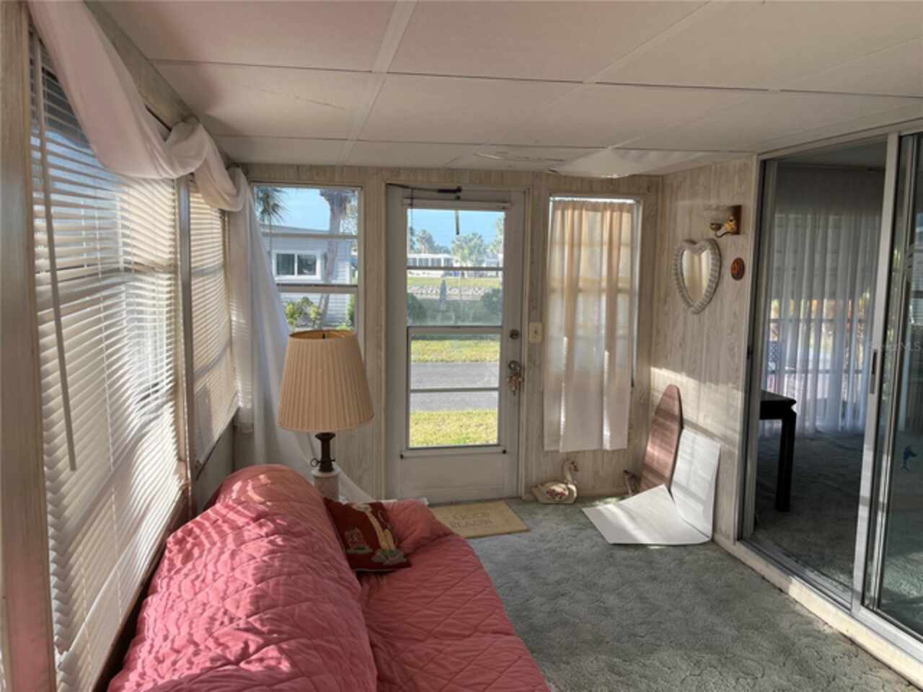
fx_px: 693
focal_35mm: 26
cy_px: 346
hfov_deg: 67.3
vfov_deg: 53.1
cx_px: 462
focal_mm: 5.1
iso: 50
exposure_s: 1/852
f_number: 1.6
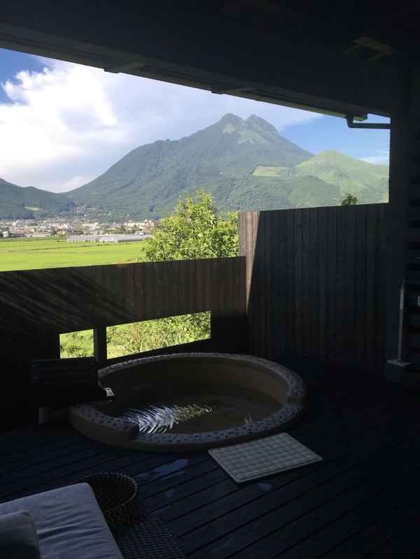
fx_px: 469
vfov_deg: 61.7
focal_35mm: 29
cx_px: 210
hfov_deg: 48.2
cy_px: 280
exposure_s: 1/516
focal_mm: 4.15
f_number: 2.2
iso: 25
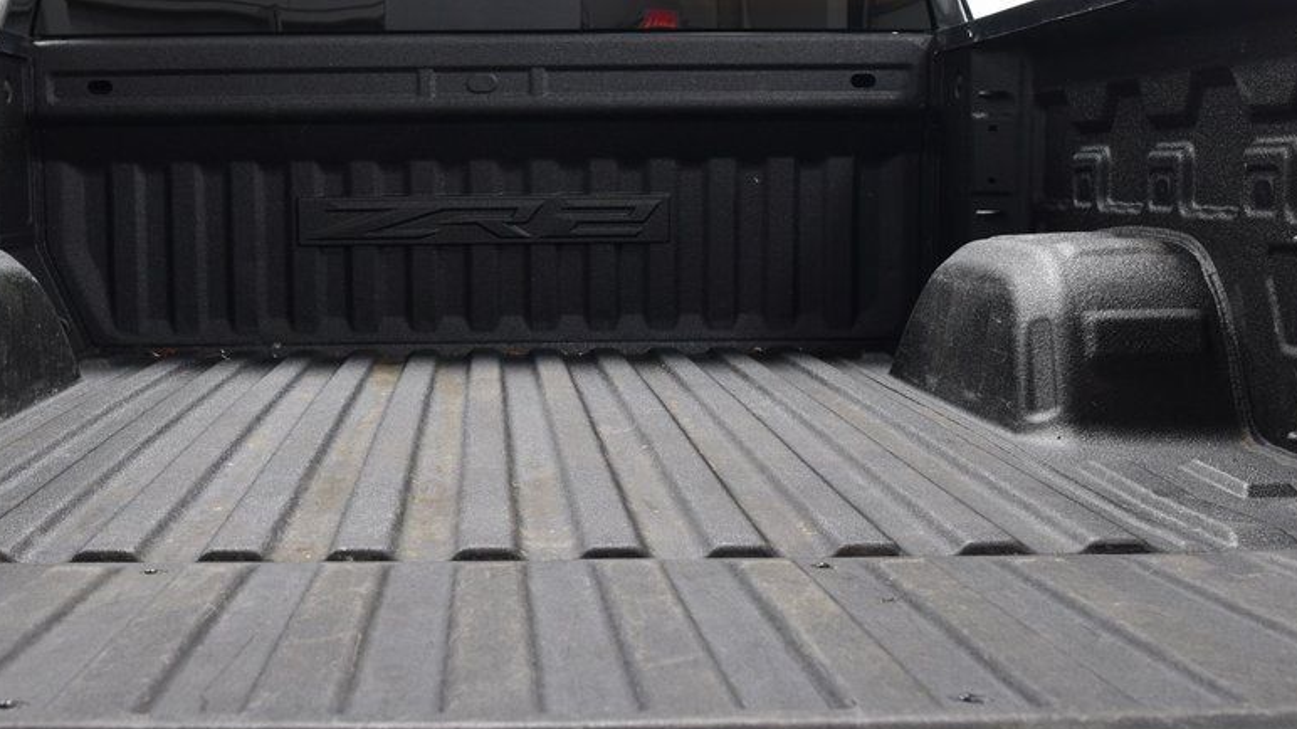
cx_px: 489
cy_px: 357
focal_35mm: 50
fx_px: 1719
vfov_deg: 23.9
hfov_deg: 41.0
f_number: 6.3
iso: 900
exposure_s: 1/15
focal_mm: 24
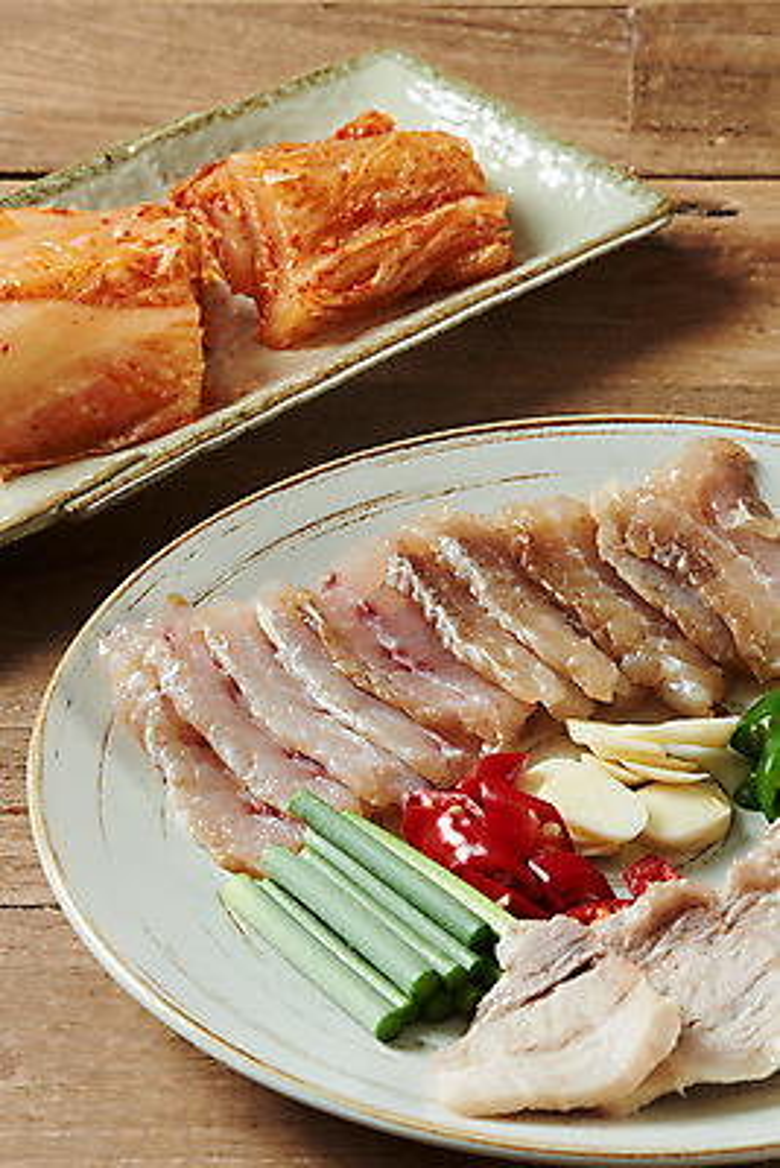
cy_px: 584
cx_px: 390
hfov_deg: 13.1
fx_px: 3409
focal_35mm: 105
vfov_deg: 19.4
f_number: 22
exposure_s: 1/125
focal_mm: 105
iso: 250
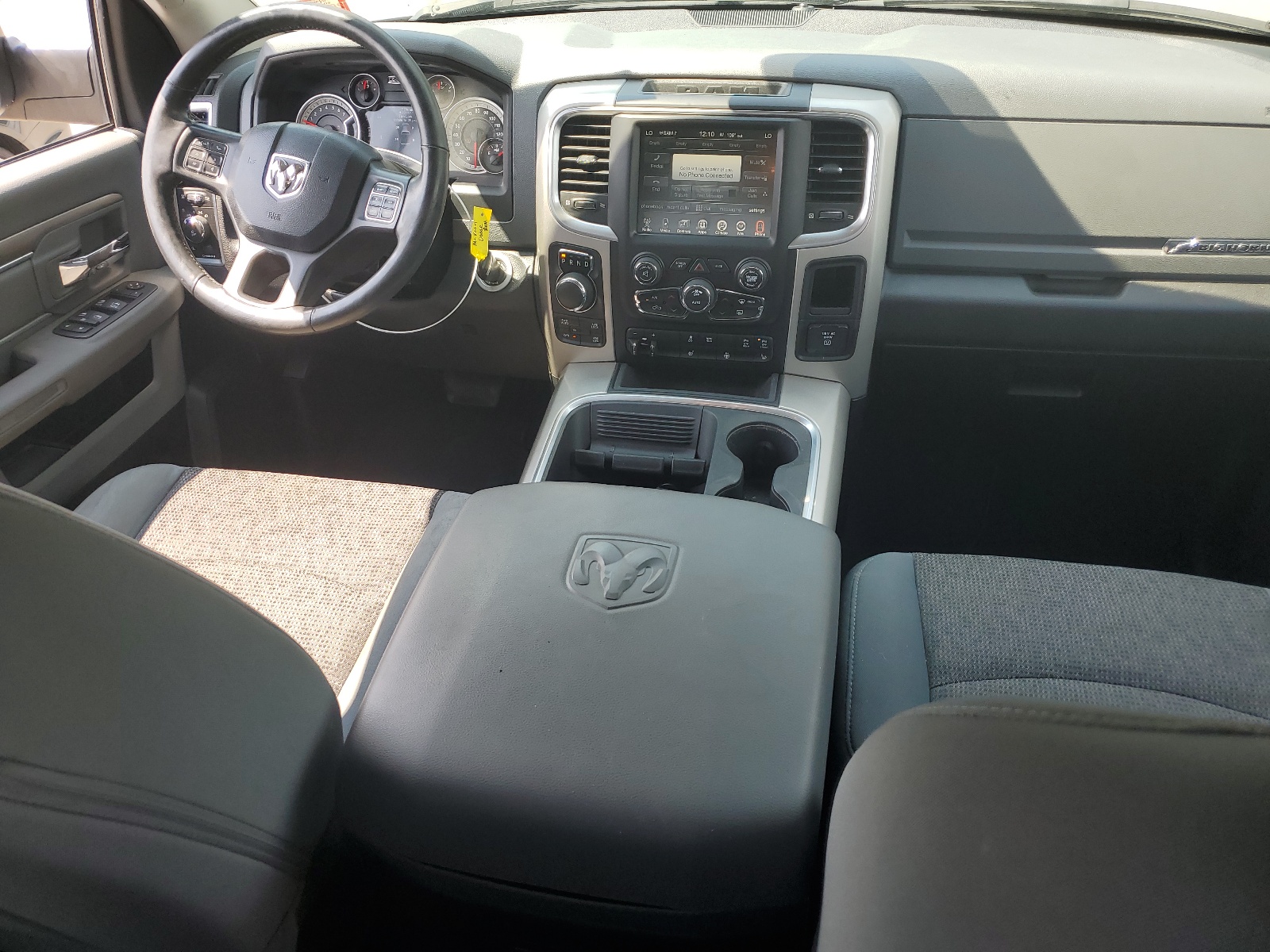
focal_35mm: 26
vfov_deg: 53.1
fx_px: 954
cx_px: 635
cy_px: 476
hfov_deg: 67.3
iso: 50
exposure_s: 1/323
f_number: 1.5
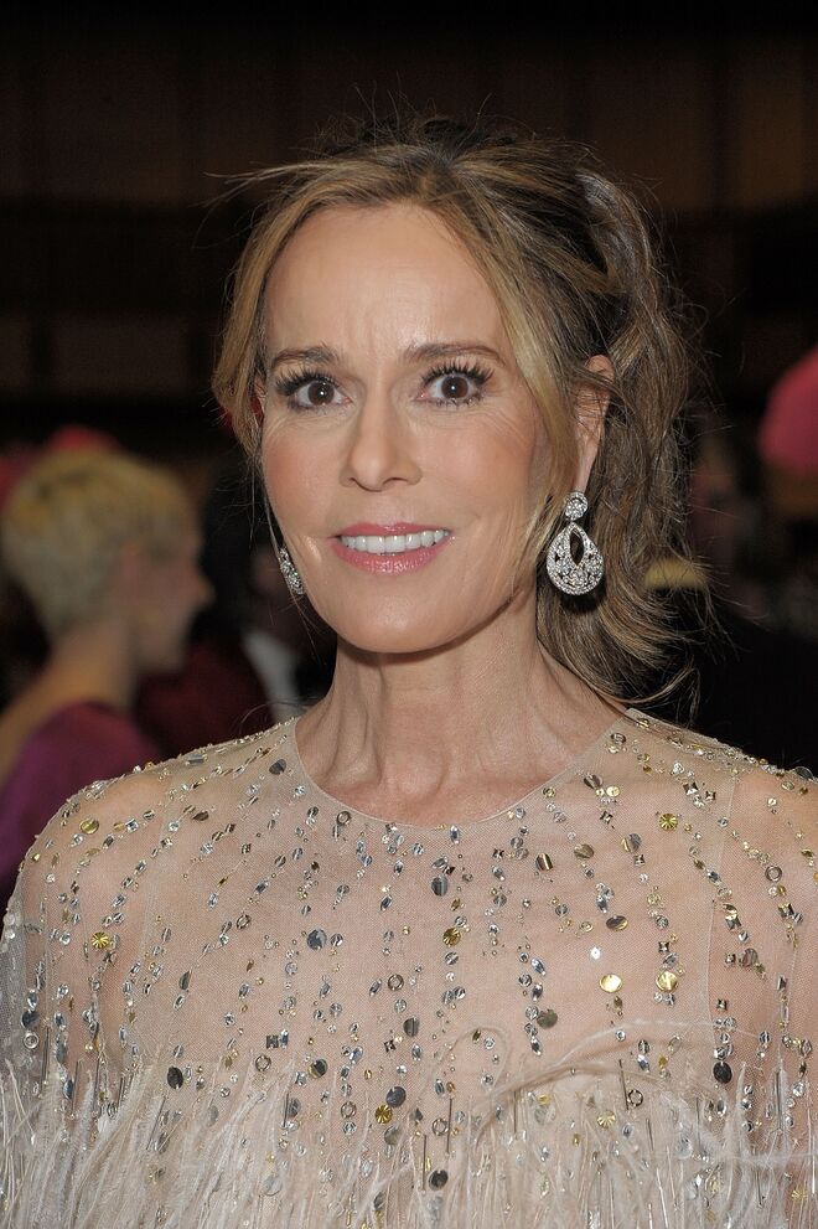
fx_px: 3820
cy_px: 614
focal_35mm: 112
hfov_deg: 12.2
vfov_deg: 18.3
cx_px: 409
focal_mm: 112
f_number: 6.3
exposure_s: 1/160
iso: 1600
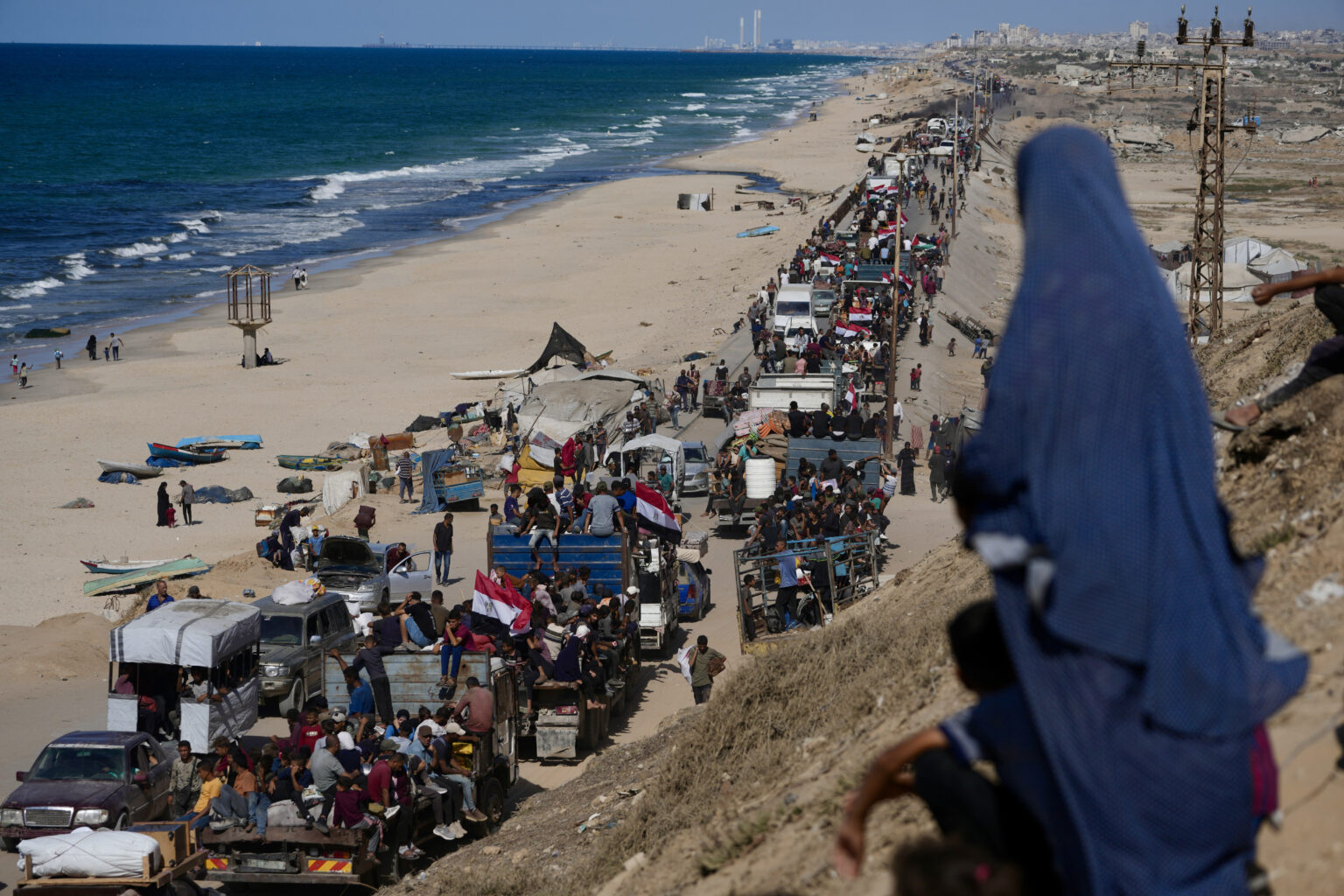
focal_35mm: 101
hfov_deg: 20.2
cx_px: 672
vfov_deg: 13.6
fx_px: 3770
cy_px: 448
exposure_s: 1/4000
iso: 125
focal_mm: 101
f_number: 4.5
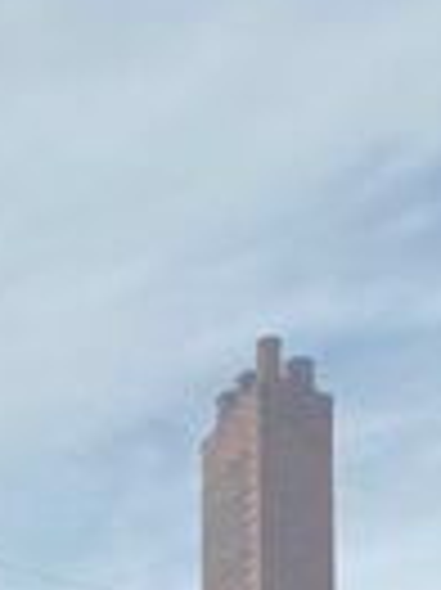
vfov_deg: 15.6
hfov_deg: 13.1
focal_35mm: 104
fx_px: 1769
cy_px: 1133
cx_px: -297
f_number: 1.8
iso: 32
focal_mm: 4.25
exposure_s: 1/3300
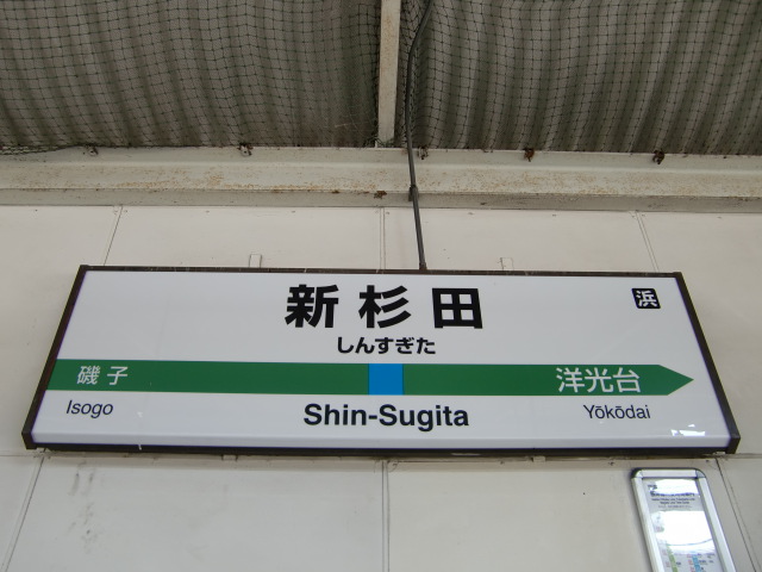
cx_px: 381
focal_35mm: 28
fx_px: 616
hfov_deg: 63.4
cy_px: 286
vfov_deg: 49.7
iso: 64
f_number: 2.6
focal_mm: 4.9
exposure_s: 1/80
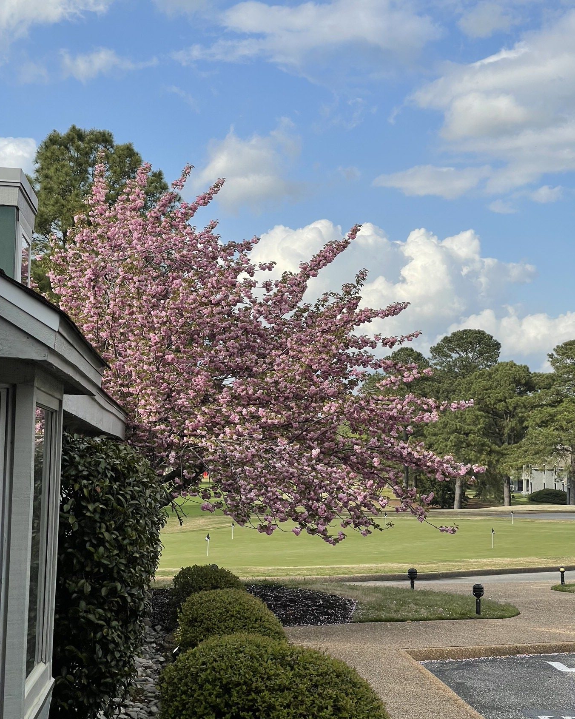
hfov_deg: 22.8
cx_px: 286
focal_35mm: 67
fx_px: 1426
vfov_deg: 28.3
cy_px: 372
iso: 20
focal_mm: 7.5
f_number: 2.2
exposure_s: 1/1340
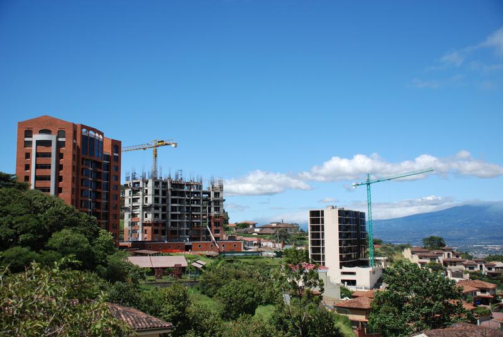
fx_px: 546
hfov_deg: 49.5
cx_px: 252
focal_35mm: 39
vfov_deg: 34.3
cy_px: 168
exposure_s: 1/1000
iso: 100
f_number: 4
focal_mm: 26
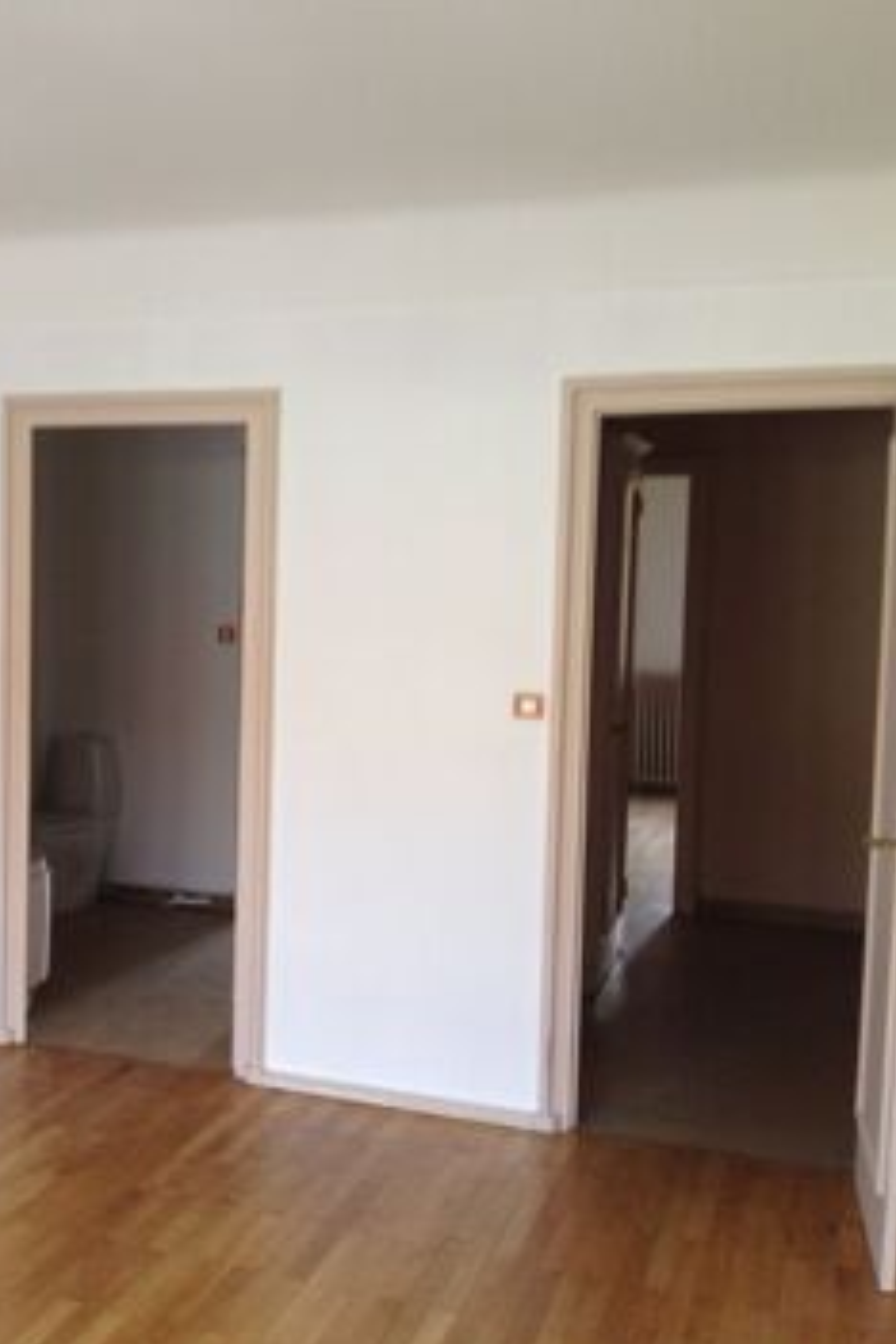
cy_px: 674
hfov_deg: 27.5
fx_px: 1755
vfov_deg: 41.9
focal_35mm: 47
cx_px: 77
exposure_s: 1/40
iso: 50
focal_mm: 4.12
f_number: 2.4
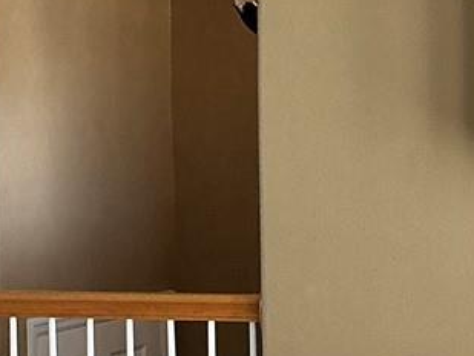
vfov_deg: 10.2
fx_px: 1986
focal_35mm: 145
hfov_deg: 13.5
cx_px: 451
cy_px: 218
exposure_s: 1/122
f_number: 1.8
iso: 64
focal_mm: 3
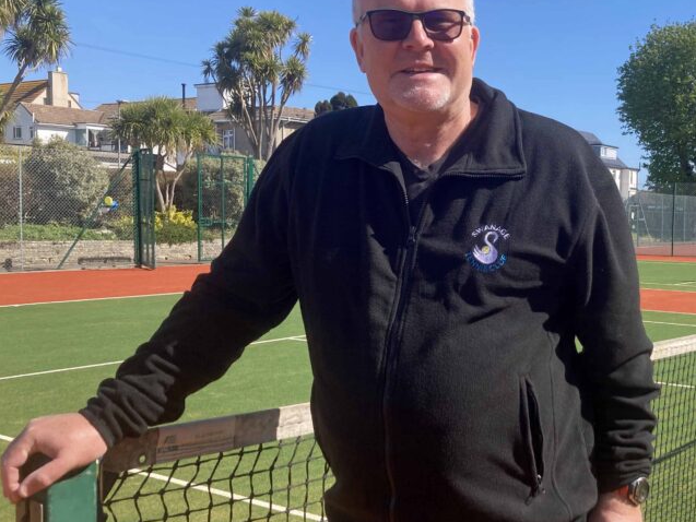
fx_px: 905
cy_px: 286
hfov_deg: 40.6
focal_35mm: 45
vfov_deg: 32.2
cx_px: 541
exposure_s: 1/1297
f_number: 1.8
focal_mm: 3.99
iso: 20
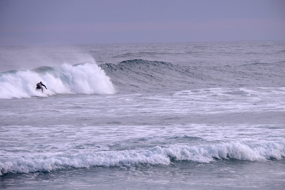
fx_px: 2731
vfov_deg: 4.0
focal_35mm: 345
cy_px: 95
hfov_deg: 6.0
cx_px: 142
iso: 200
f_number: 10
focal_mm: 230
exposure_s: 1/500
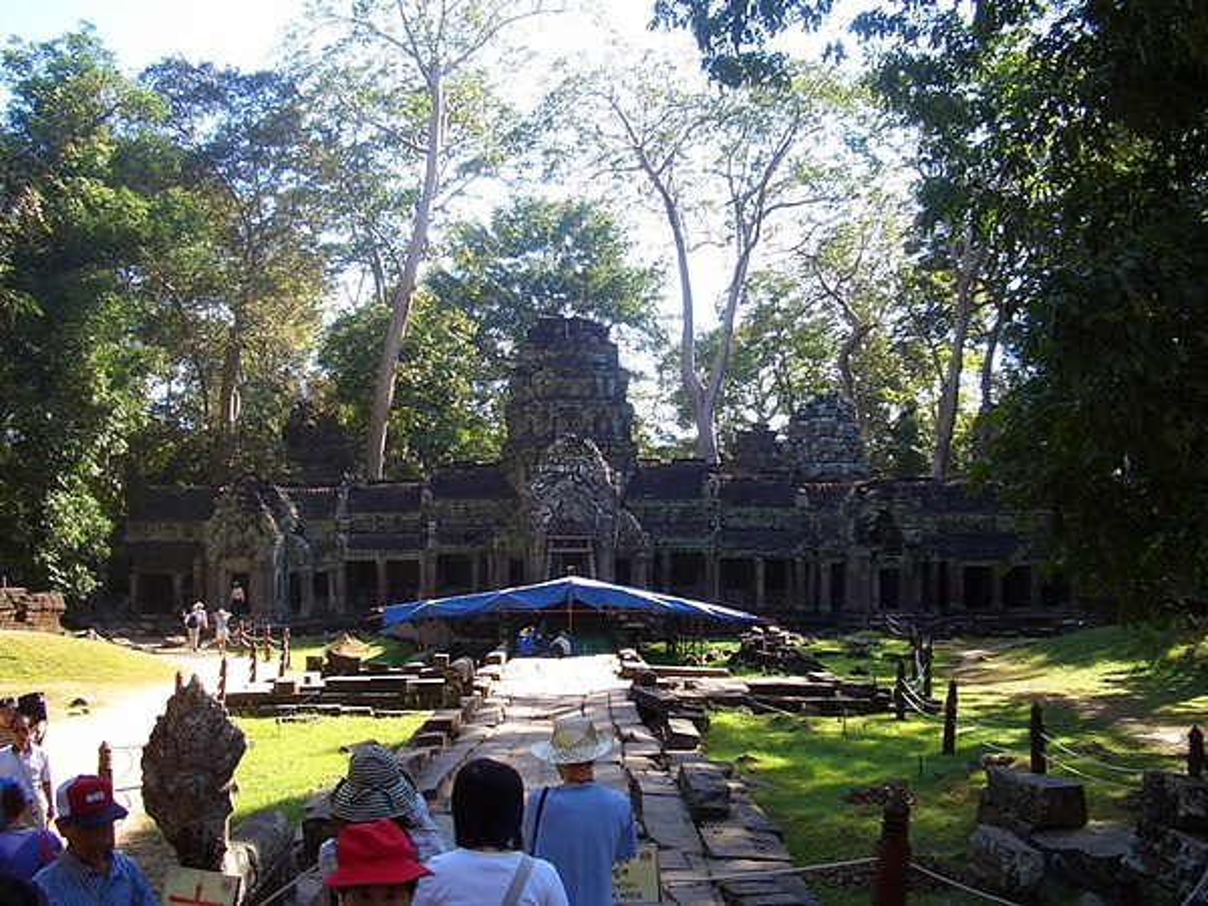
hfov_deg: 52.6
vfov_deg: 40.7
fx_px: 1221
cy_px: 453
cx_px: 604
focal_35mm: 35
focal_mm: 5.8
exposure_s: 1/80
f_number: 4.3
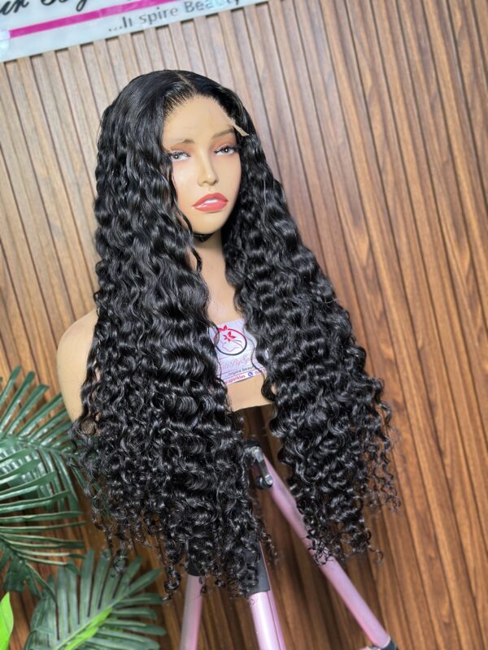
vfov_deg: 39.7
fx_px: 902
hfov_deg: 30.3
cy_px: 325
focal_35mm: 48
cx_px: 244
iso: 64
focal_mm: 6.86
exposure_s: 1/100
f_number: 1.78
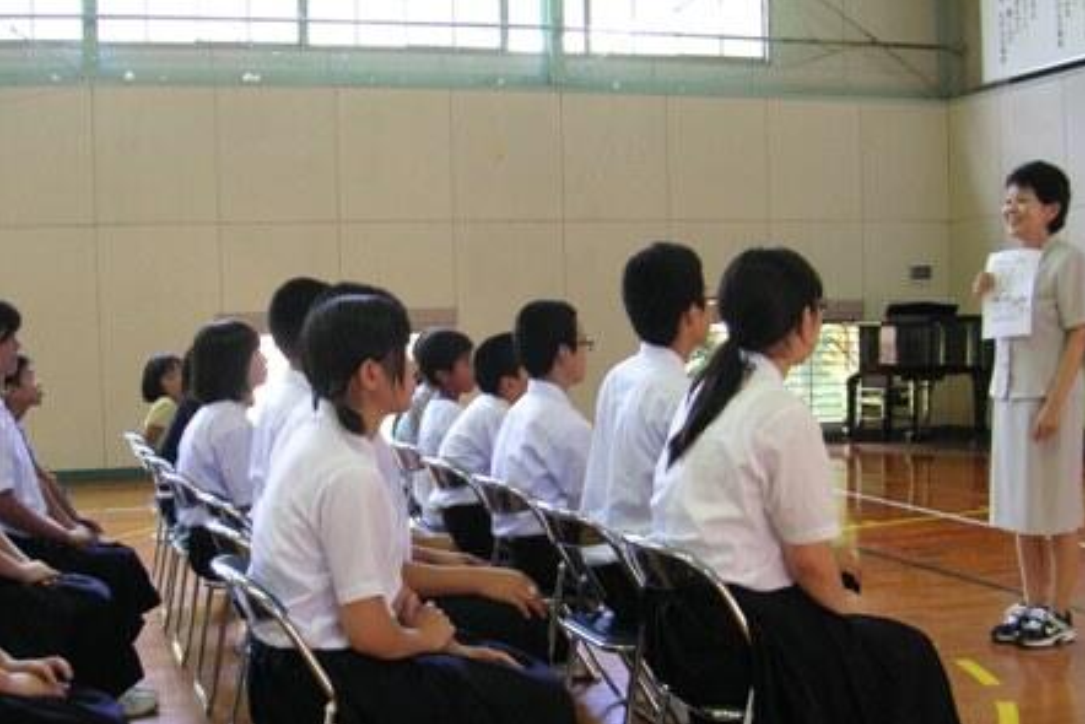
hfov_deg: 49.5
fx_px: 1176
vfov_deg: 34.2
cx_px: 547
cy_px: 410
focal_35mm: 39
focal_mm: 6.1
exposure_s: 1/20
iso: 100
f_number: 2.8
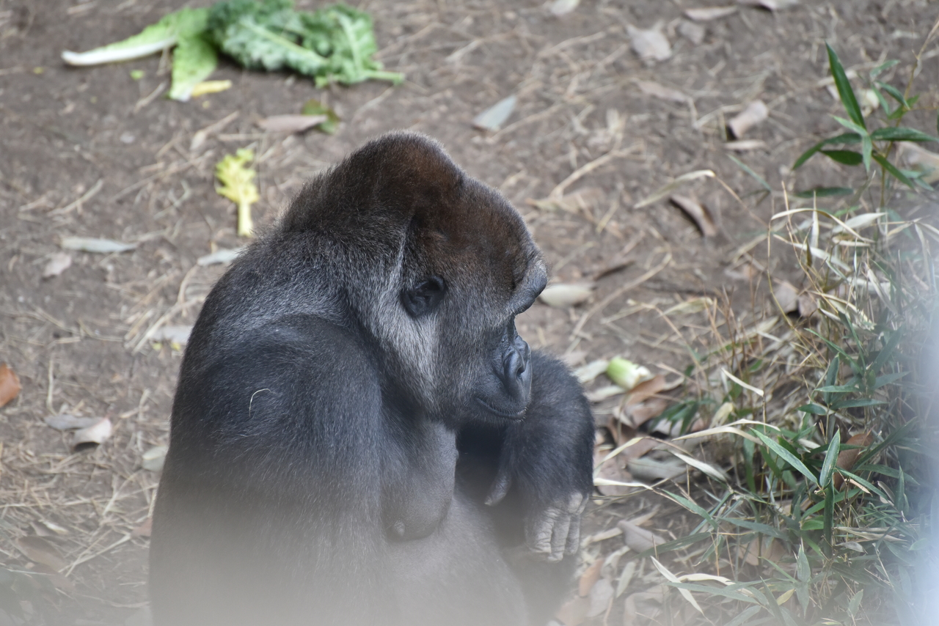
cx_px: 470
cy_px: 313
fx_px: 7826
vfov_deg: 4.6
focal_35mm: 300
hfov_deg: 6.9
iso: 2000
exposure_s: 1/640
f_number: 5.6
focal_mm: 300
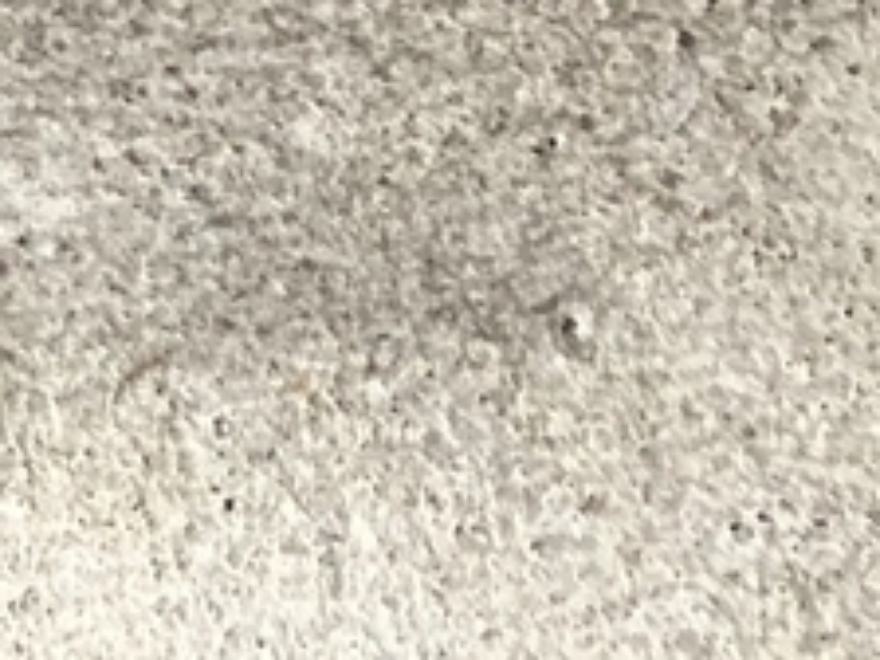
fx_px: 3813
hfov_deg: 11.8
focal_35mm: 150
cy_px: -1053
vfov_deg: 8.8
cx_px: -892
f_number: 1.8
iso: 50
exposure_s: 1/15
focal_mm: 4
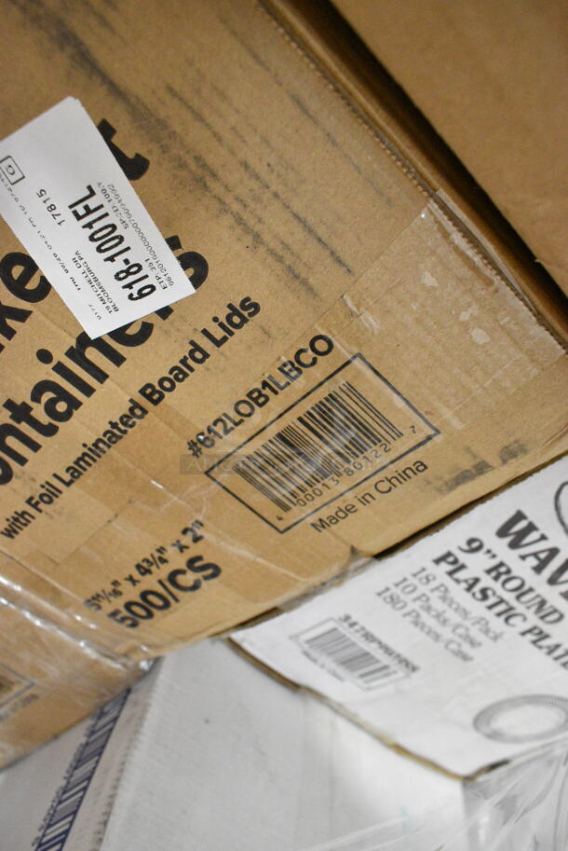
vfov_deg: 67.3
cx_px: 284
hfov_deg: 48.0
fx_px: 638
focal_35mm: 27
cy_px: 426
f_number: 6.3
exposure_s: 1/160
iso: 6400
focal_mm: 18
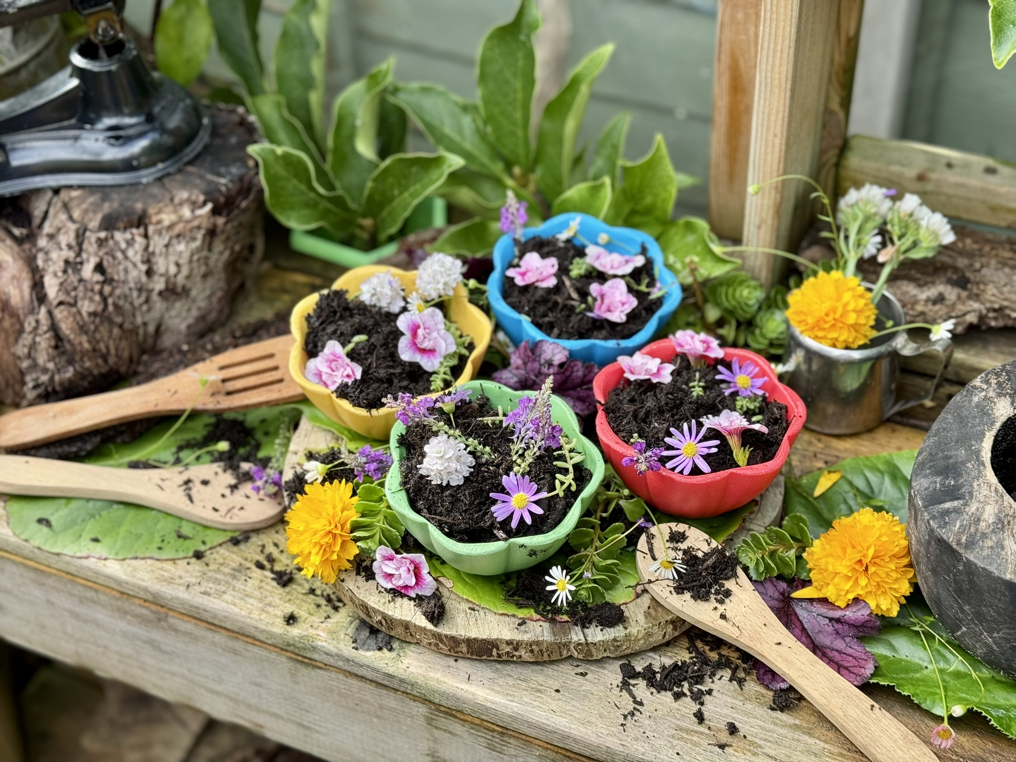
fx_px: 1409
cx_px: 508
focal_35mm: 48
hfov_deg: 39.7
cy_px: 381
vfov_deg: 30.3
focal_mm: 6.76
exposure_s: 1/409
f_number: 1.78
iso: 64
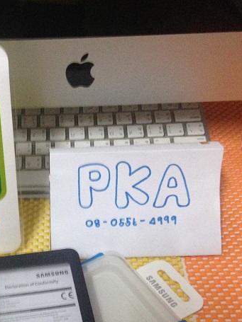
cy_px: 260
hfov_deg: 24.7
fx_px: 541
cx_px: 35
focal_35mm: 58
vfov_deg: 32.3
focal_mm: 4.12
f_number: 2.4
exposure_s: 1/20
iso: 320
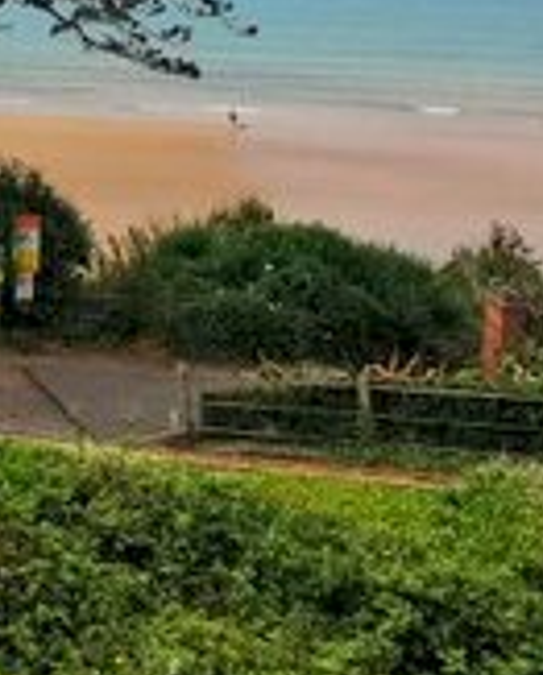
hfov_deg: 20.4
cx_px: -211
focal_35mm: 67
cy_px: -56
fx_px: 1342
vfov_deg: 26.2
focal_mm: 2.35
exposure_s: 1/1577
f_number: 2.2
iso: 50
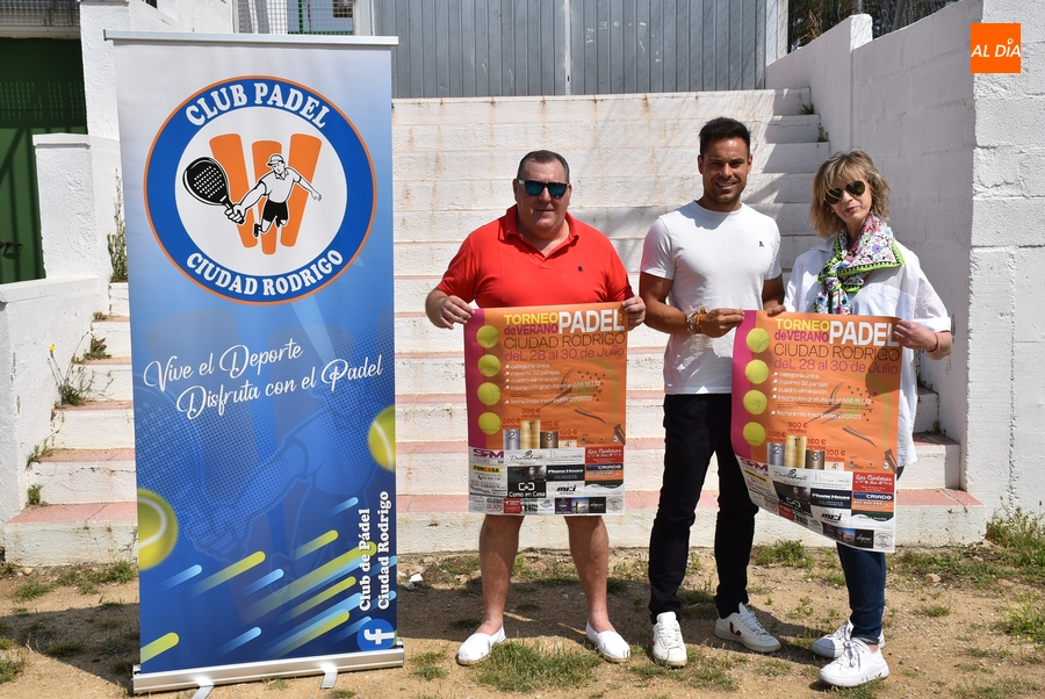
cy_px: 350
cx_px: 522
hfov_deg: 38.8
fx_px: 1482
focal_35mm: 51
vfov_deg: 26.5
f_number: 11
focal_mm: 34
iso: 200
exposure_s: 1/500
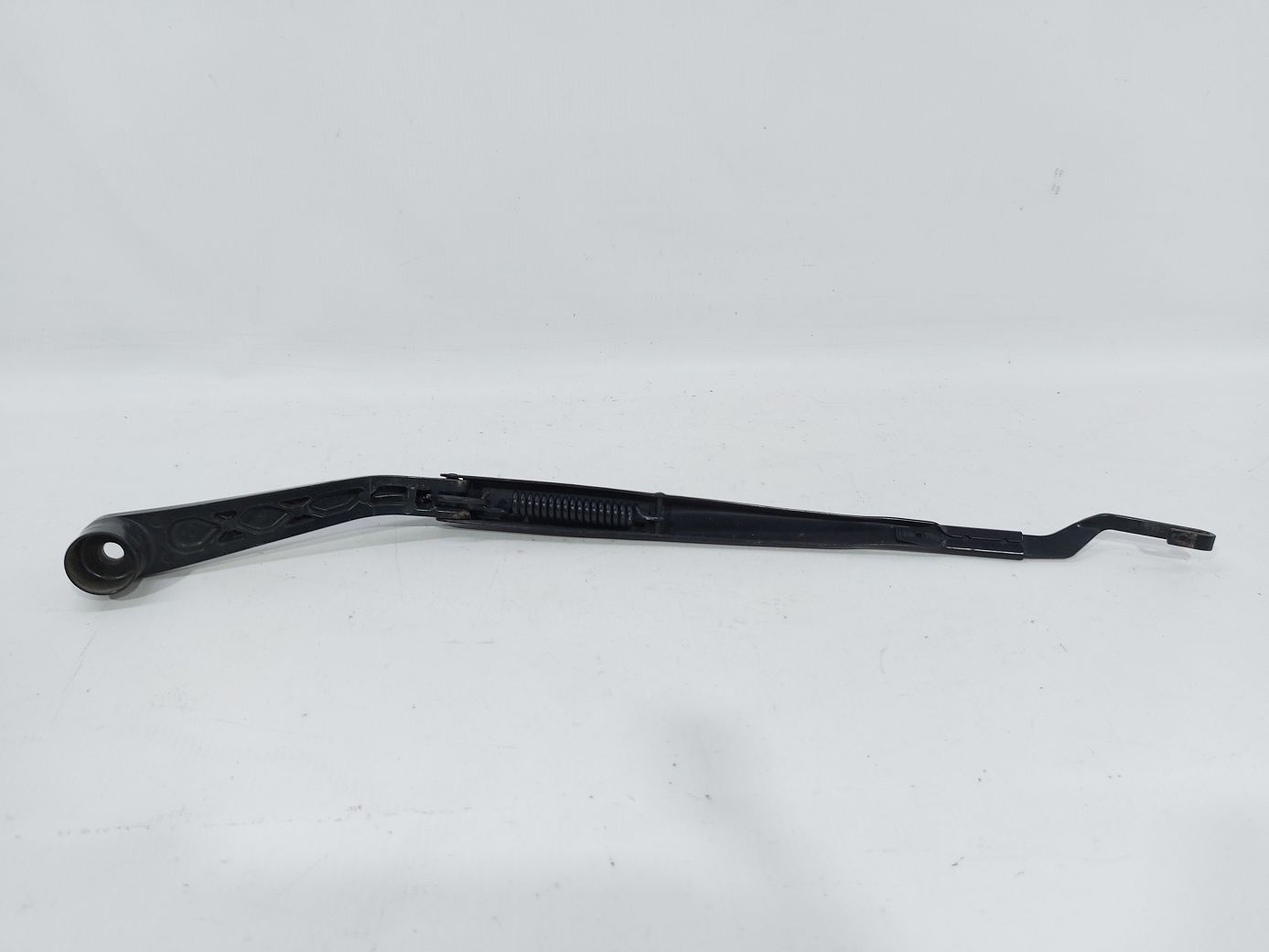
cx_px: 634
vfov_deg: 56.8
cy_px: 476
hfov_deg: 71.6
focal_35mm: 24
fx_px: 880
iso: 40
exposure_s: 1/50
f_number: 1.8
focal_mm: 5.23
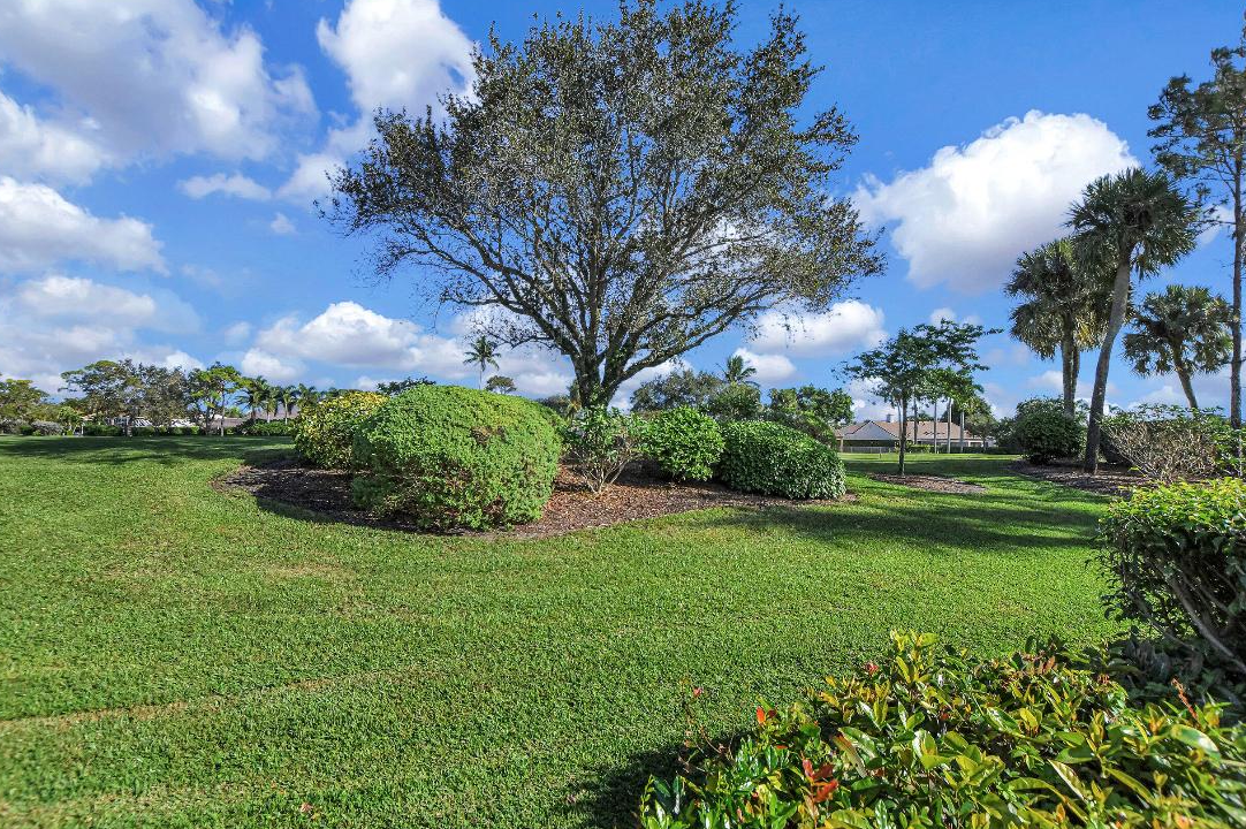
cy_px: 426
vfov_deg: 73.7
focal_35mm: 16
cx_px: 613
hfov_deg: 96.8
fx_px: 553
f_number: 8
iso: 1000
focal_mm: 10
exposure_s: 1/4000
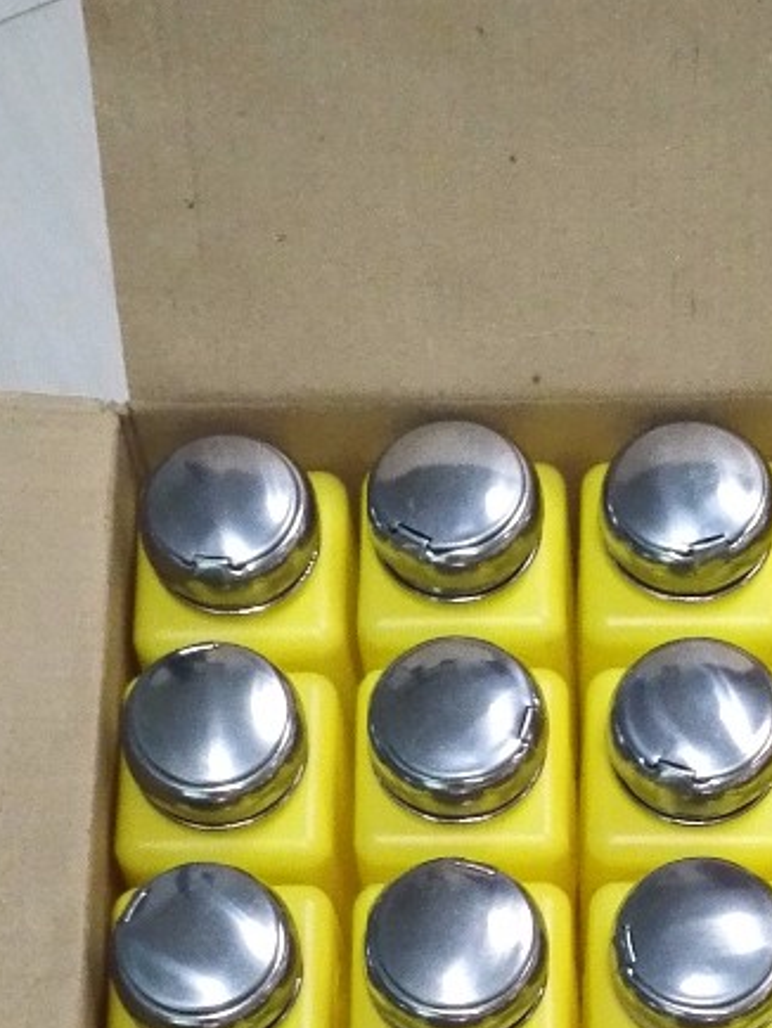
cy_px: 953
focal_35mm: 89
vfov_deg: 21.4
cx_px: 561
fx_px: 2644
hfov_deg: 16.5
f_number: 2
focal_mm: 3.8
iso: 320
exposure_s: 1/33.3
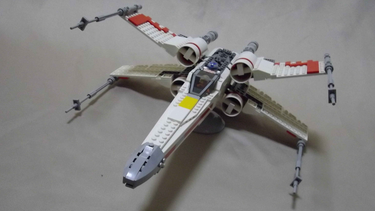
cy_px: 132
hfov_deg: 56.6
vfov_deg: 33.5
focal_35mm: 35
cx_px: 188
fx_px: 348
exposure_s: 1/50
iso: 682
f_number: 3.5
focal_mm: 5.8
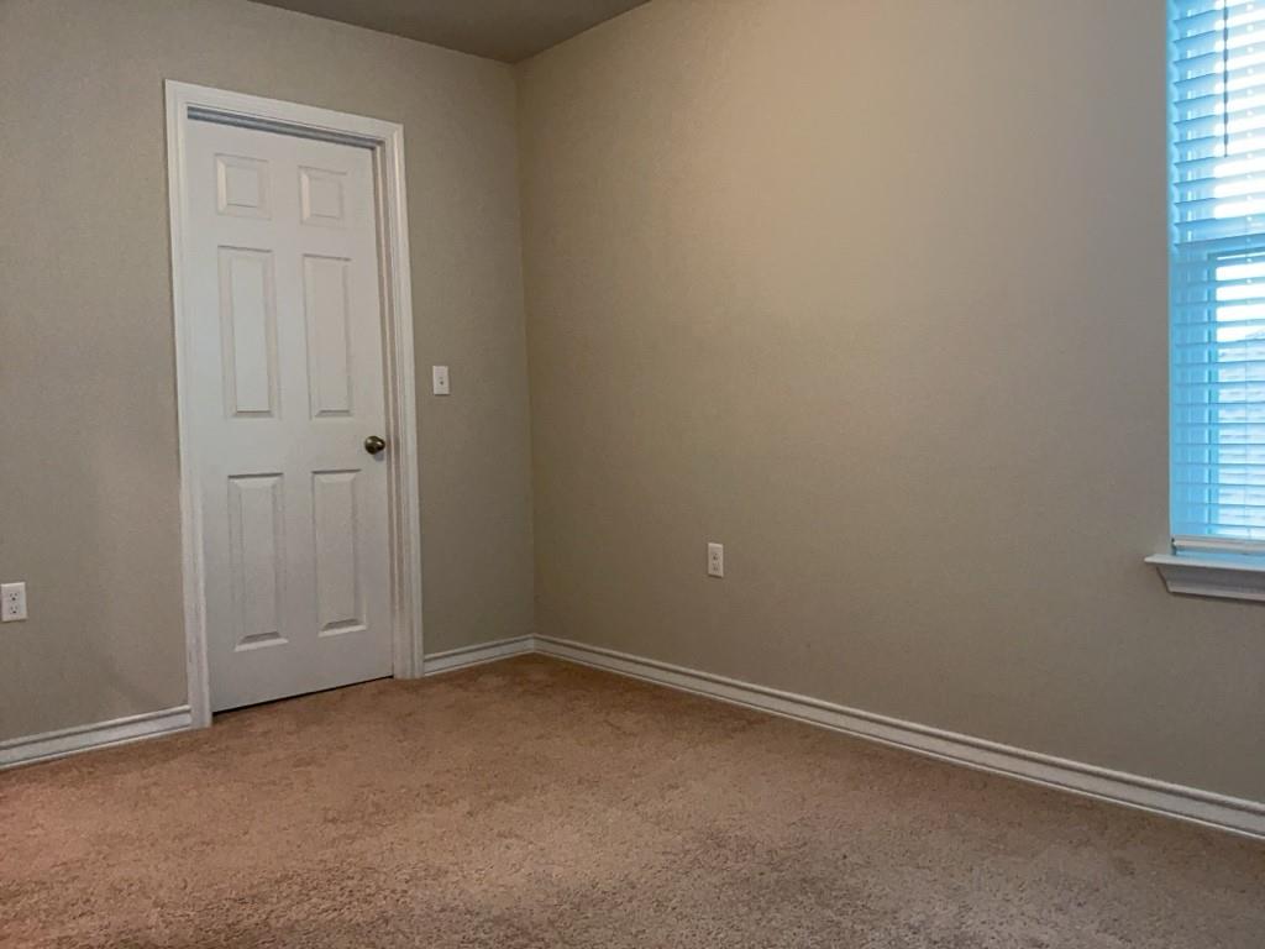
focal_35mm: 27
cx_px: 632
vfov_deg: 51.4
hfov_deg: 65.3
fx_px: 987
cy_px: 474
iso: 200
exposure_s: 1/60
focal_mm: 3
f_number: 1.8
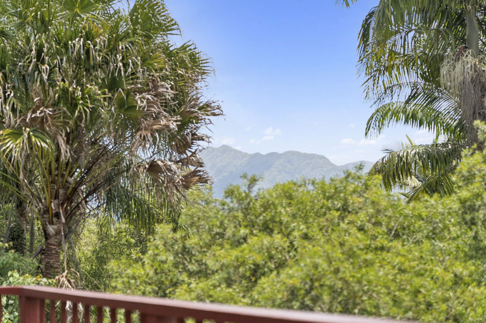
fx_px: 1012
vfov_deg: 18.2
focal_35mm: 75
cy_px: 162
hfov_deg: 27.0
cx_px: 243
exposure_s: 1/6400
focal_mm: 75
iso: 800
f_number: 3.5
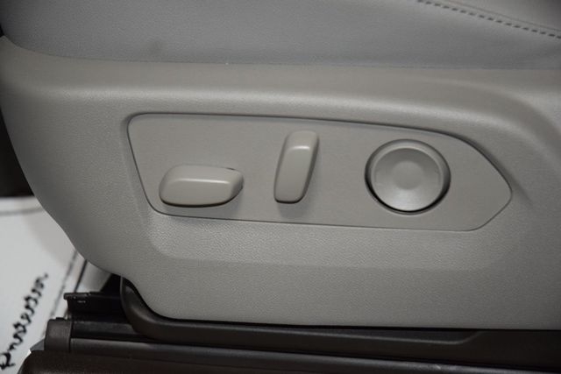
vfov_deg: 13.0
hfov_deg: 19.5
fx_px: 1637
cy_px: 187
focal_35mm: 105
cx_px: 280
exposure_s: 1/60
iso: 1100
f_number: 4.5
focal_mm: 70
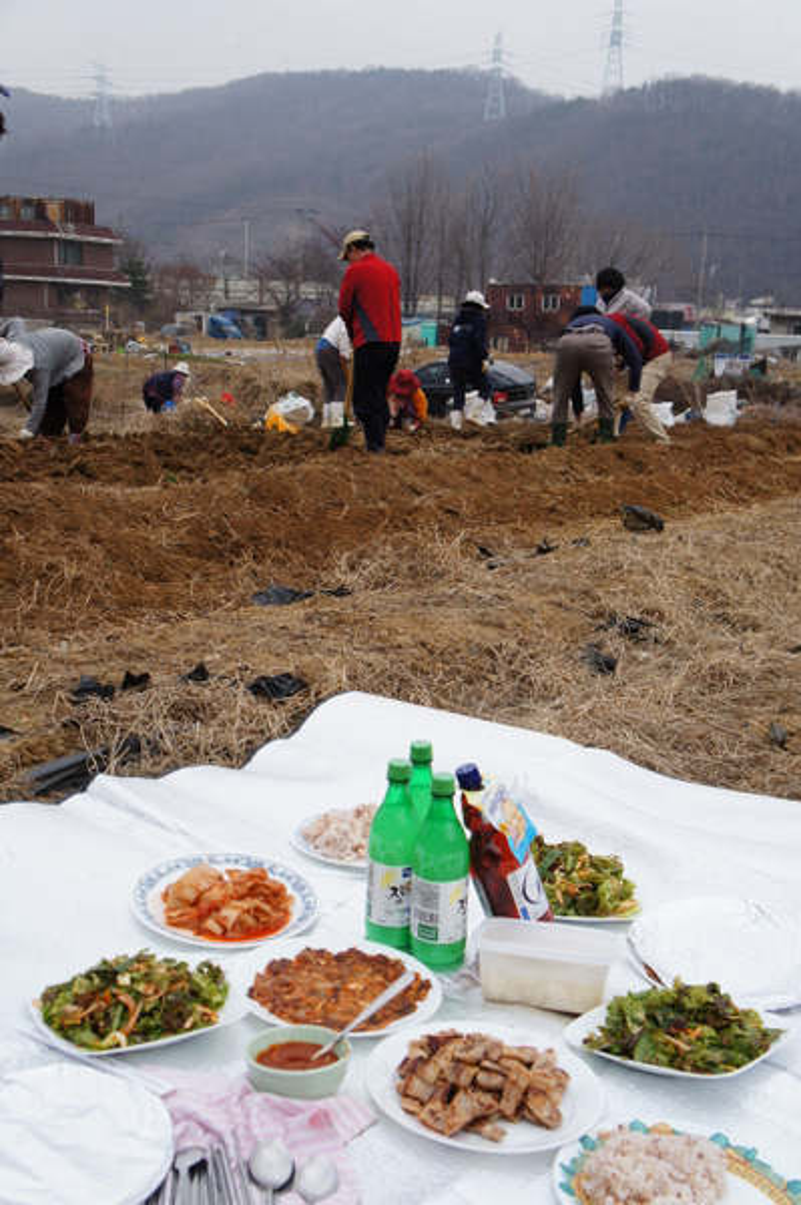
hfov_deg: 31.8
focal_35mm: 42
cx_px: 400
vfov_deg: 46.4
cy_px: 602
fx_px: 1404
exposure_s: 1/640
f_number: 6.3
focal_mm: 28
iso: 200
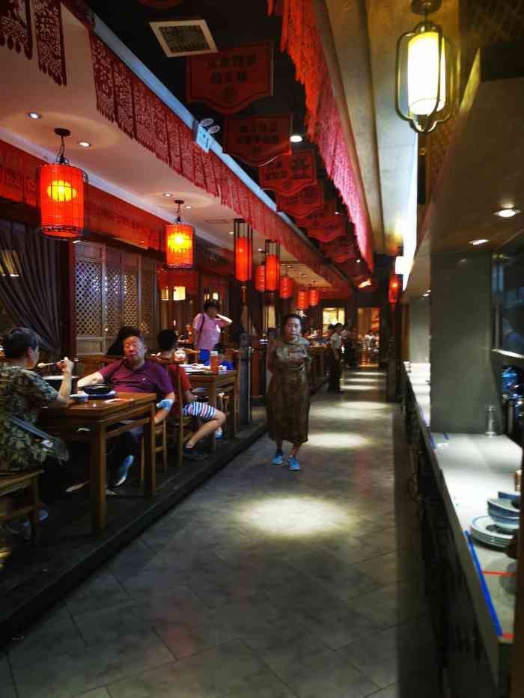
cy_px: 349
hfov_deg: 51.4
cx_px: 262
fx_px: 545
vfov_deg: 65.3
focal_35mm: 27
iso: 250
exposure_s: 1/60.2
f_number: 1.6
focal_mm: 5.56
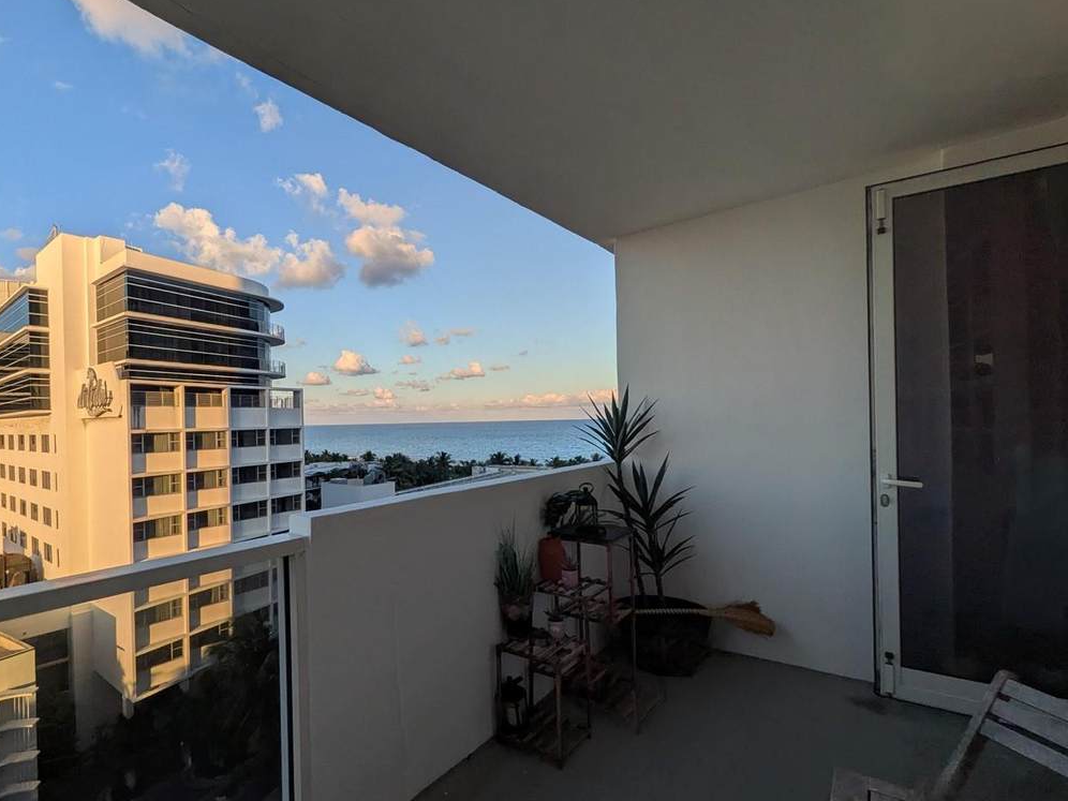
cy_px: 424
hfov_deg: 86.0
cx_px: 399
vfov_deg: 71.5
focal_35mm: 18
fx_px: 555
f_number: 2.2
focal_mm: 1.83
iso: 47
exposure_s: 1/1414
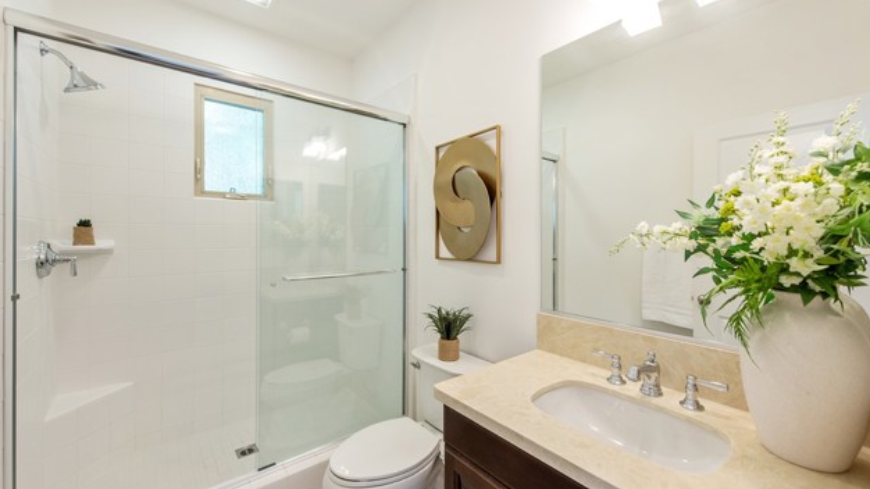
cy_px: 238
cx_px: 438
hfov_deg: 103.0
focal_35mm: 15
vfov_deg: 70.5
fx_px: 346
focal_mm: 14
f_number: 4.5
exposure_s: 1/80
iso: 400
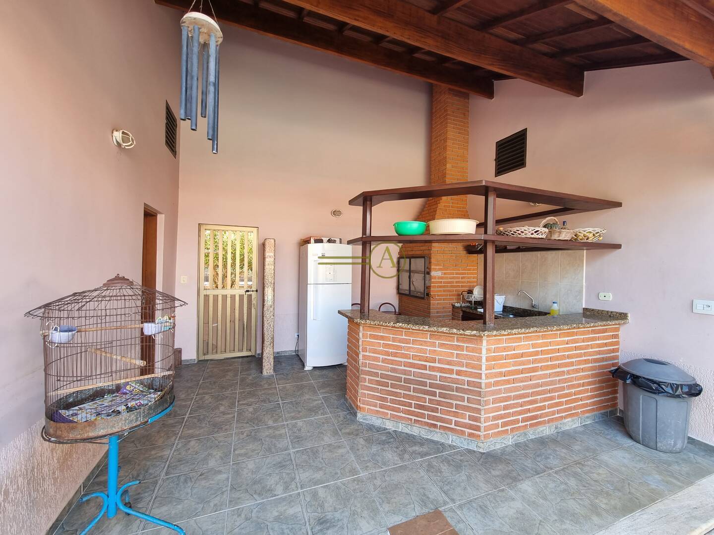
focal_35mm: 13
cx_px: 357
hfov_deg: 106.2
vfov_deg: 89.9
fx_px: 268
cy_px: 268
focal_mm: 2.2
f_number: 2.2
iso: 50
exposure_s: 1/50
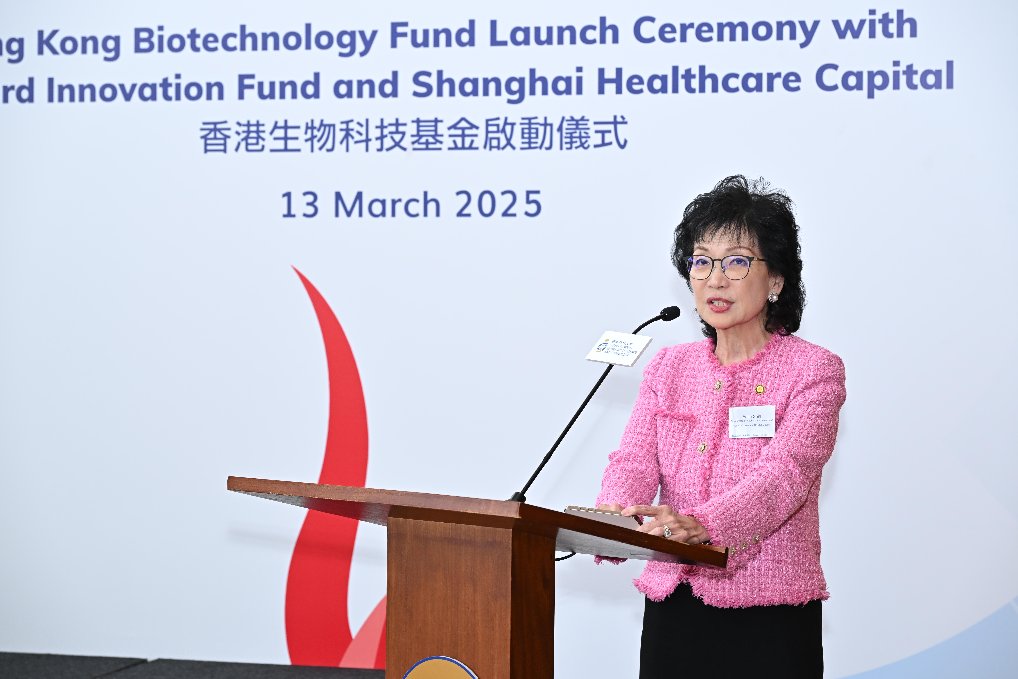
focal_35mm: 84
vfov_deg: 16.3
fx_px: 2375
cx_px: 509
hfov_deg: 24.2
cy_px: 340
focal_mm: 84
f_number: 5.6
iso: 1600
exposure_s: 1/200
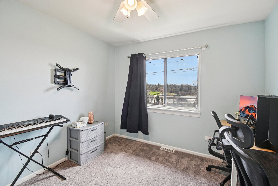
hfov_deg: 100.4
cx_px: 139
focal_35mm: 15
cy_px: 93
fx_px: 116
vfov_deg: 77.3
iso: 140
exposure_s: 1/15
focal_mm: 10
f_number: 8
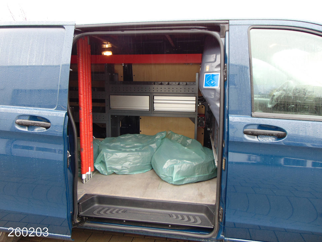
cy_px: 121
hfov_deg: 69.4
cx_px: 161
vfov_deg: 54.9
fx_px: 233
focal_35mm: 25
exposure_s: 1/30
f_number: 3
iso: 100
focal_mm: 4.5
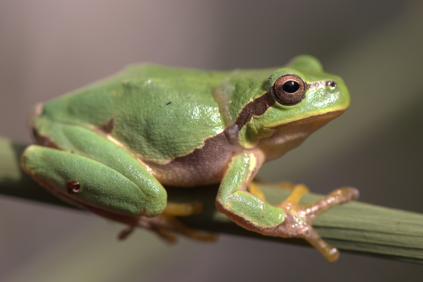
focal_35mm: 149
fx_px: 1751
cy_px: 90
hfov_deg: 13.8
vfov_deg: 9.2
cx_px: 283
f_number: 8
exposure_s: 1/800
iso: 800
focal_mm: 105
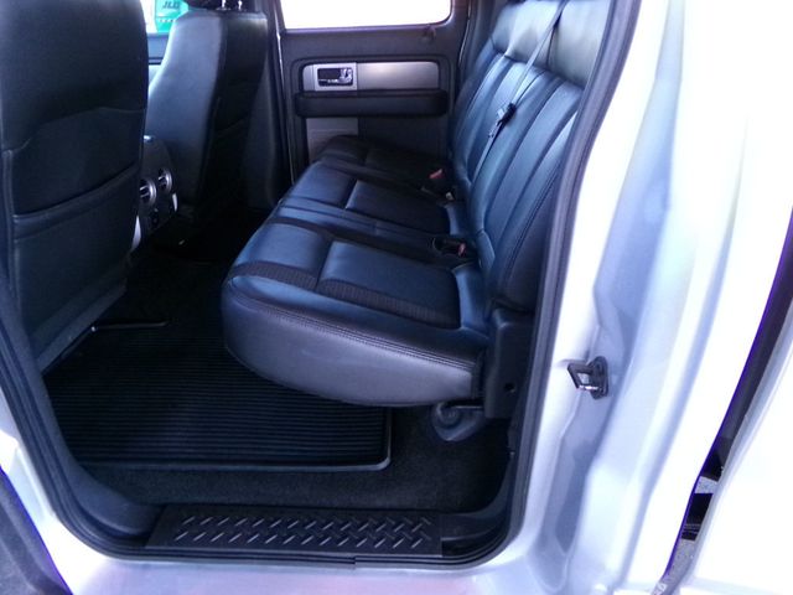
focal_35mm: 24
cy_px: 298
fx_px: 550
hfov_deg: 71.6
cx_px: 396
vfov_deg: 56.8
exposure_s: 1/60
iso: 800
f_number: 3.7
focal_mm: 4.3
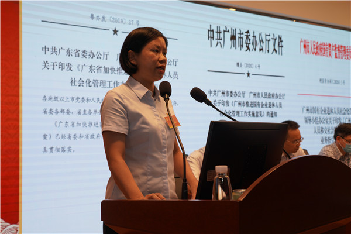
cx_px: 176
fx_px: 419
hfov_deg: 45.4
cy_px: 117
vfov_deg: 31.2
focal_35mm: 43
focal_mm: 43
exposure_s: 1/60
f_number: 6.3
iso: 400
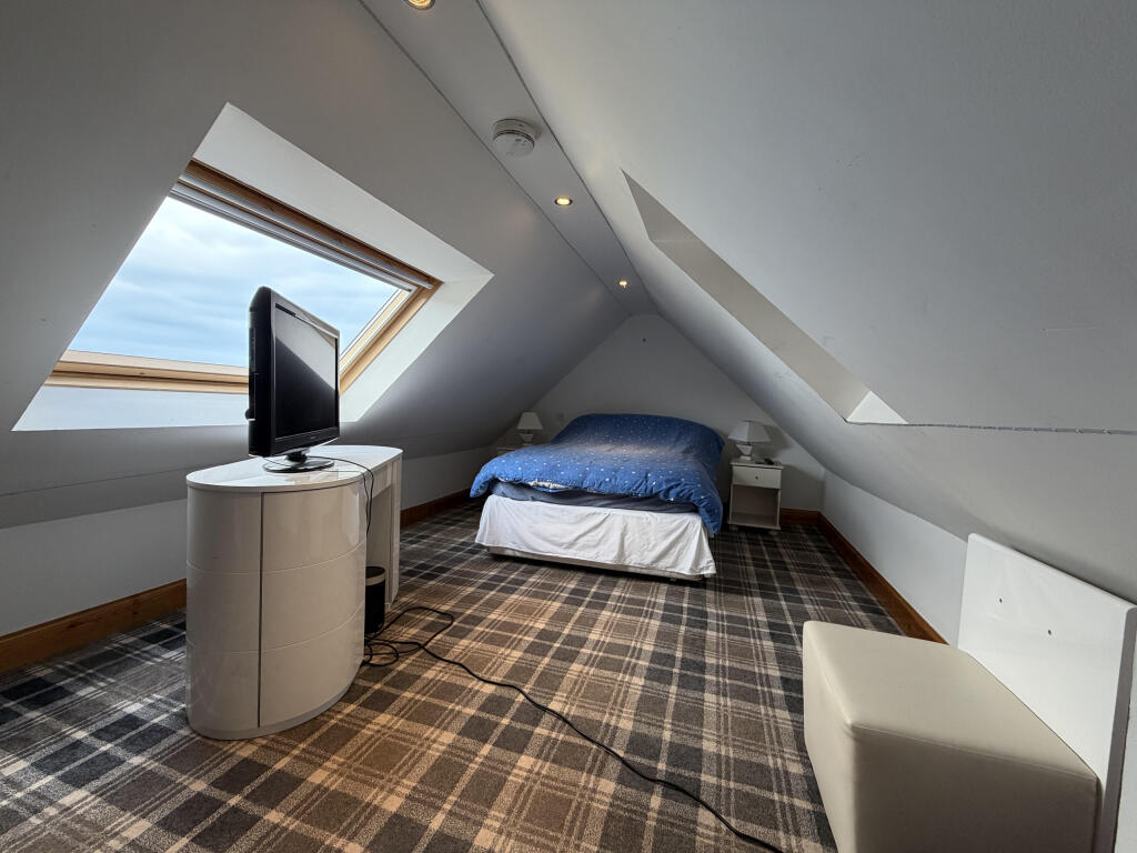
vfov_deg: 85.7
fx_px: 460
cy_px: 426
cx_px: 568
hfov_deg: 102.1
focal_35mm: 14
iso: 125
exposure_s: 1/100
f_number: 2.2
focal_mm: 2.22
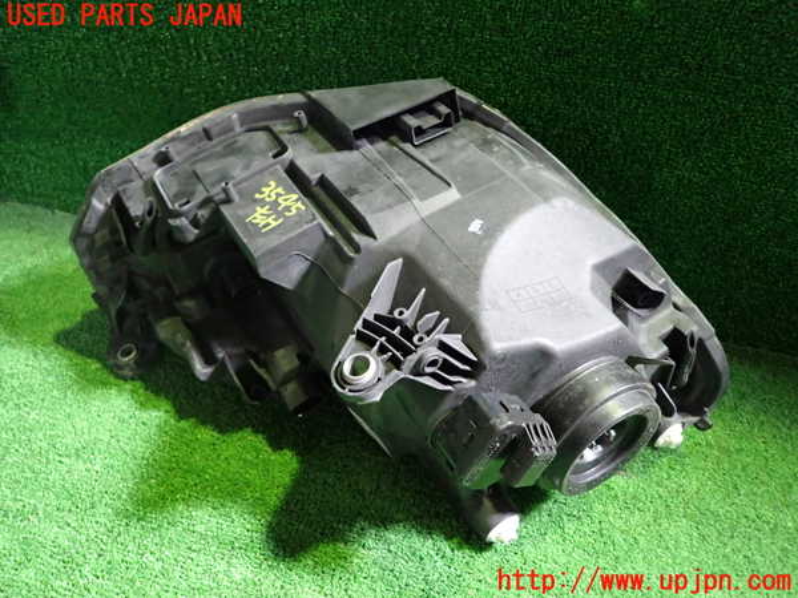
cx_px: 399
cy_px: 299
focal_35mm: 25
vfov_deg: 54.9
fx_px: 576
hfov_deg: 69.4
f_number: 2
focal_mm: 4.5
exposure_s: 1/30
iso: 640
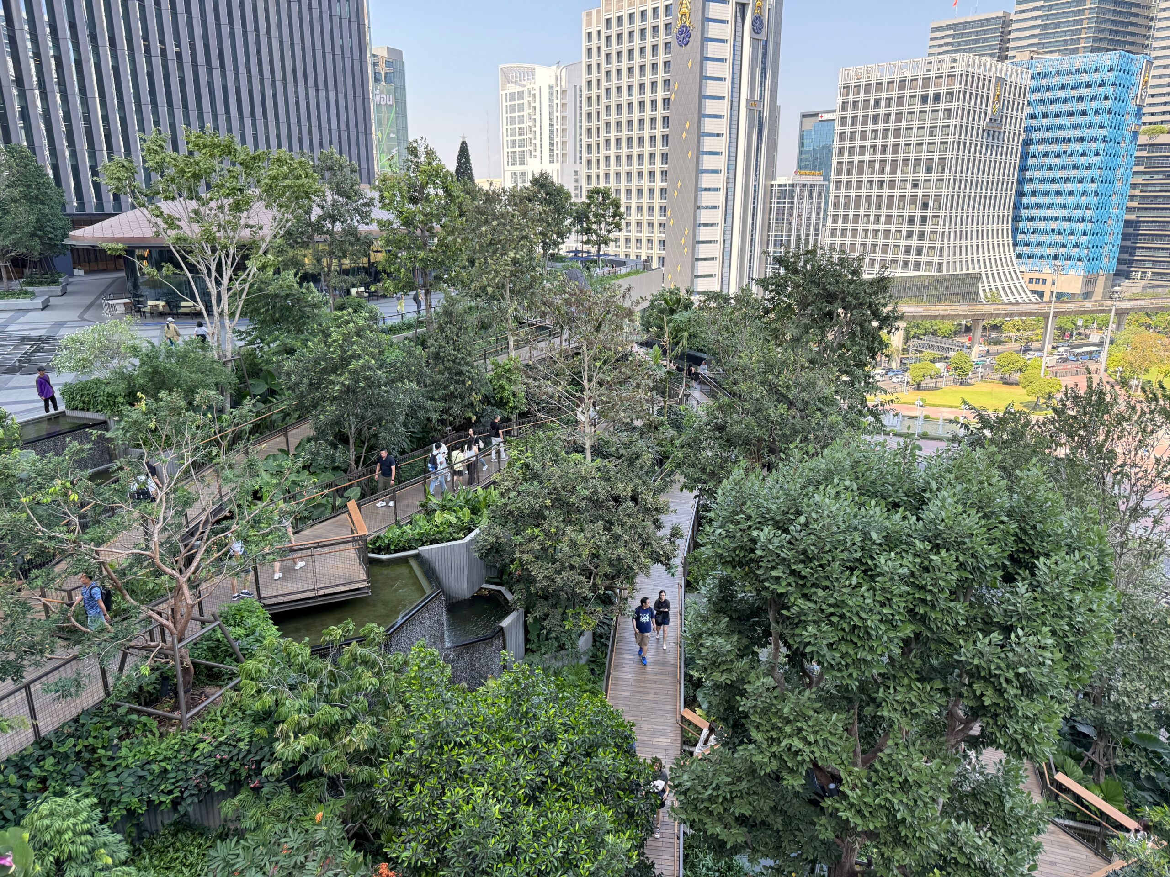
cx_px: 585
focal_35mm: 24
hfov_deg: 71.6
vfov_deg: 56.8
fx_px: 811
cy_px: 438
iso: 100
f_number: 1.78
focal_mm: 6.76
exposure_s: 1/822
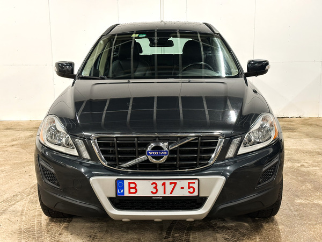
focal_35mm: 48
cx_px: 161
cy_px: 121
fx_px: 446
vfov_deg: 30.3
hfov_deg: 39.7
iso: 200
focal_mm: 6.86
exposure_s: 1/35
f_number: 1.8
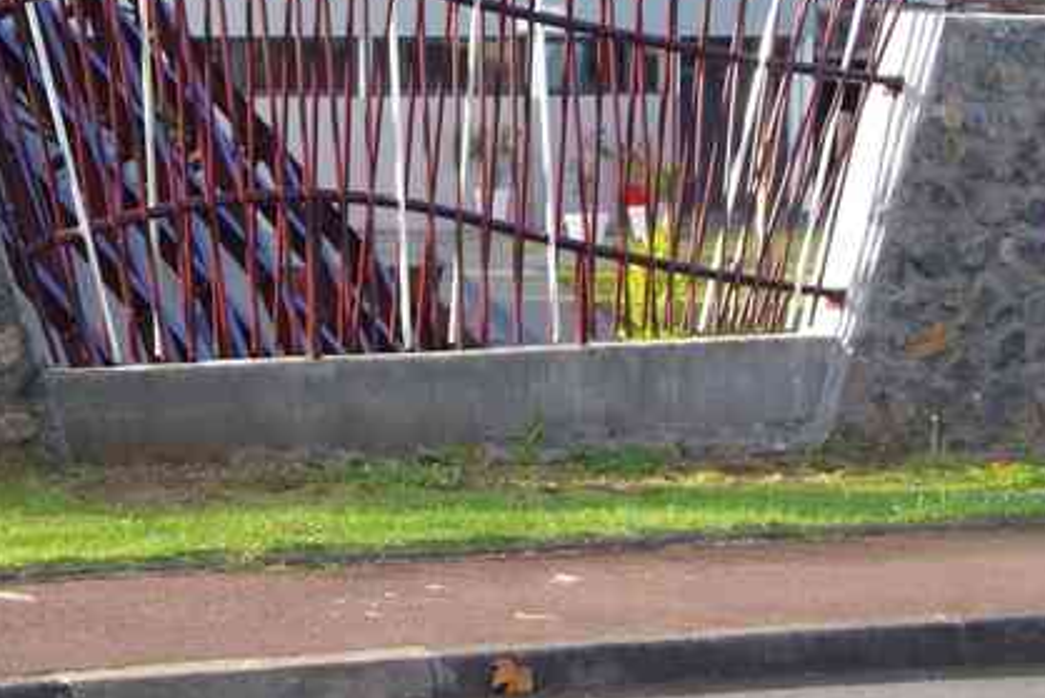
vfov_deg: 11.5
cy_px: -85
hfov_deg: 17.3
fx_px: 3397
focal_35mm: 117
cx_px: 154
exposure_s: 1/60
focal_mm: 32.5
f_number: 6.3
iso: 400
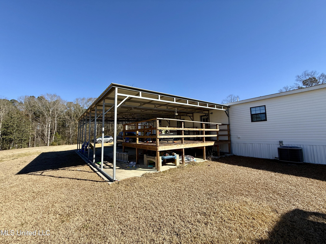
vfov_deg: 85.7
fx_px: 132
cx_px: 163
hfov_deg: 102.1
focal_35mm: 14
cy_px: 122
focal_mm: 2.22
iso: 50
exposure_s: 1/1312
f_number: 2.2
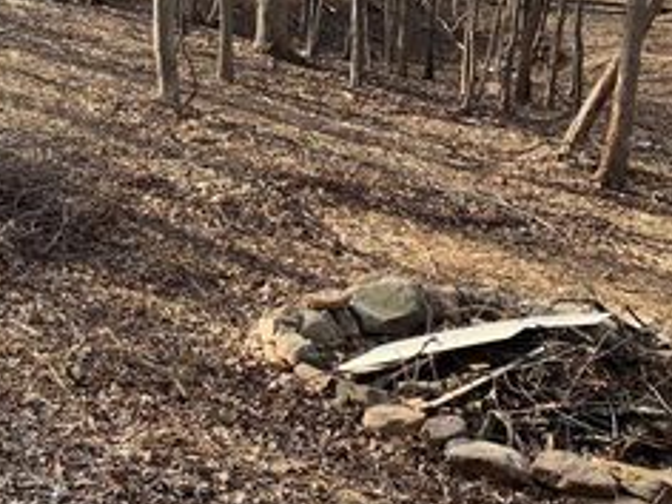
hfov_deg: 33.7
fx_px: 1068
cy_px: 112
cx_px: 120
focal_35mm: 55
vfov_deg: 26.2
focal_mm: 4.25
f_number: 1.8
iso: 25
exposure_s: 1/231
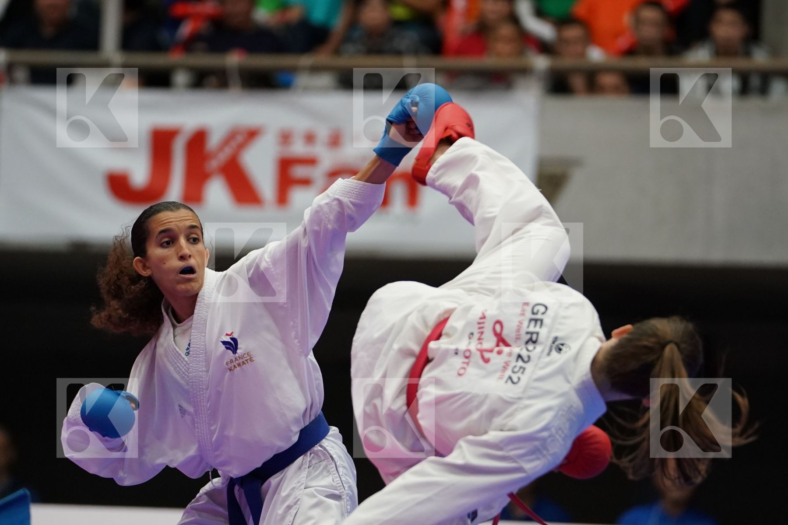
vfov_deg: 5.0
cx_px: 394
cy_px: 262
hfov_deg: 7.5
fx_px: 6041
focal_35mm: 276
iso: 2500
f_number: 2.8
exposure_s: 1/1000
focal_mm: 184
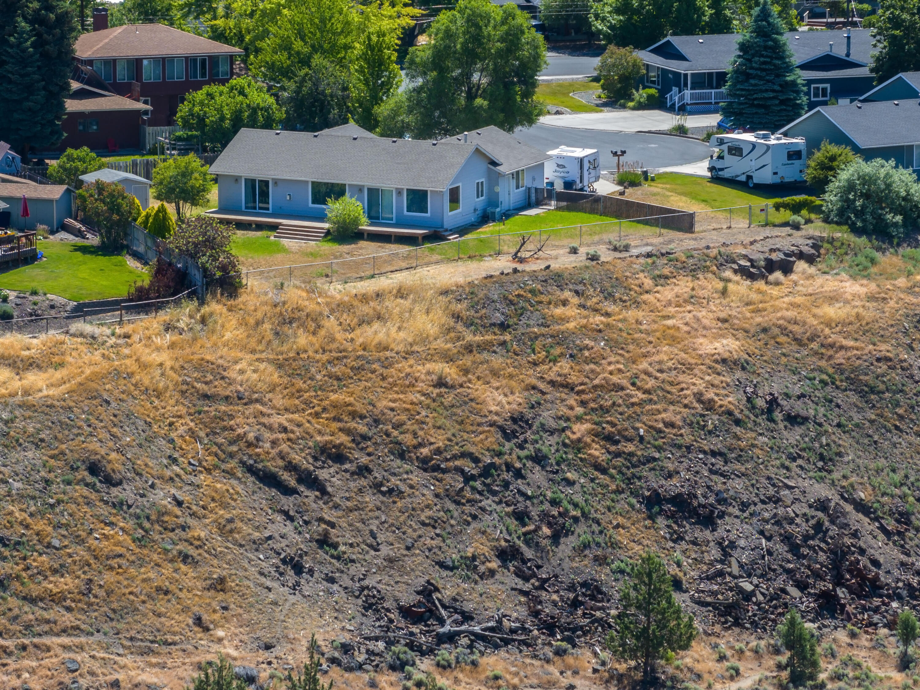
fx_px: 4410
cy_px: 345
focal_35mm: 166
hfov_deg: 11.9
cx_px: 460
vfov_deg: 8.9
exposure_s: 1/240
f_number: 3.4
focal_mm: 30.71
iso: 100
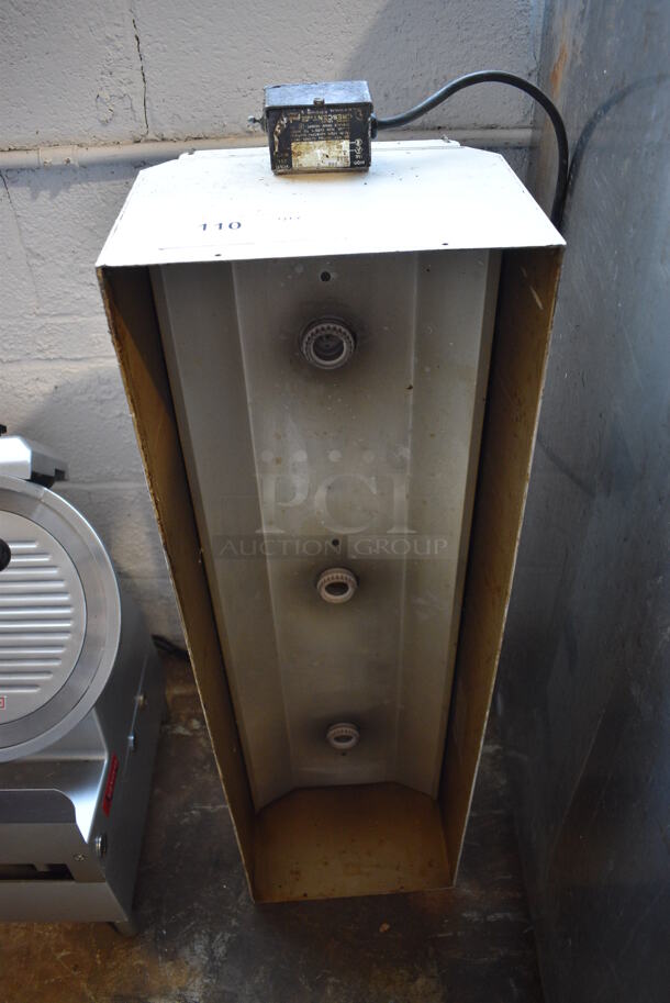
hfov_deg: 48.0
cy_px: 502
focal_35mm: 27
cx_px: 335
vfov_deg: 67.3
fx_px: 753
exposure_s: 1/125
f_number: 3.5
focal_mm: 18
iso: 1100
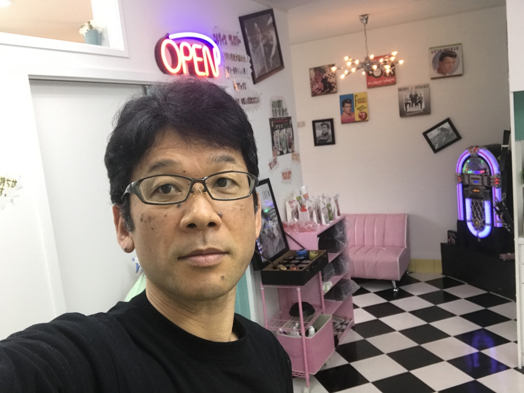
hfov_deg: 56.8
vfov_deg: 44.2
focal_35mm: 32
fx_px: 485
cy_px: 196
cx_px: 262
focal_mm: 2.87
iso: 50
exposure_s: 1/30
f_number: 2.2
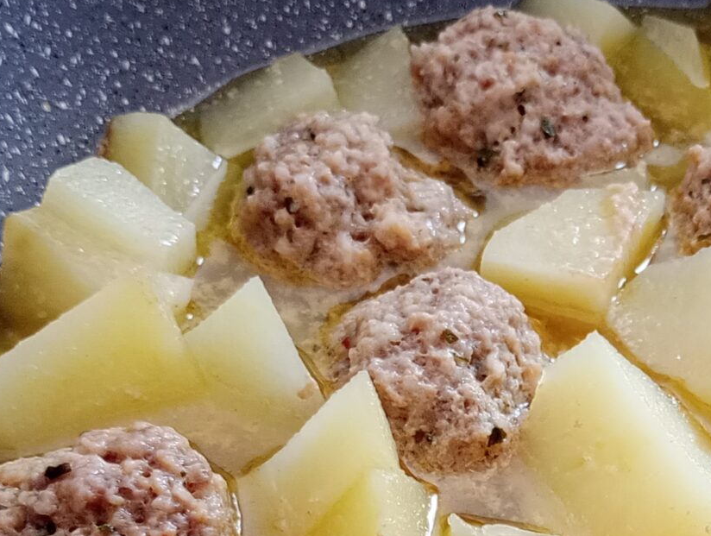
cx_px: 678
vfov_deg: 16.5
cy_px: 599
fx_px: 1790
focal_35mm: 87
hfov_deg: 21.8
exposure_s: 1/33.3
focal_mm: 4.27
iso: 604
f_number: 1.8
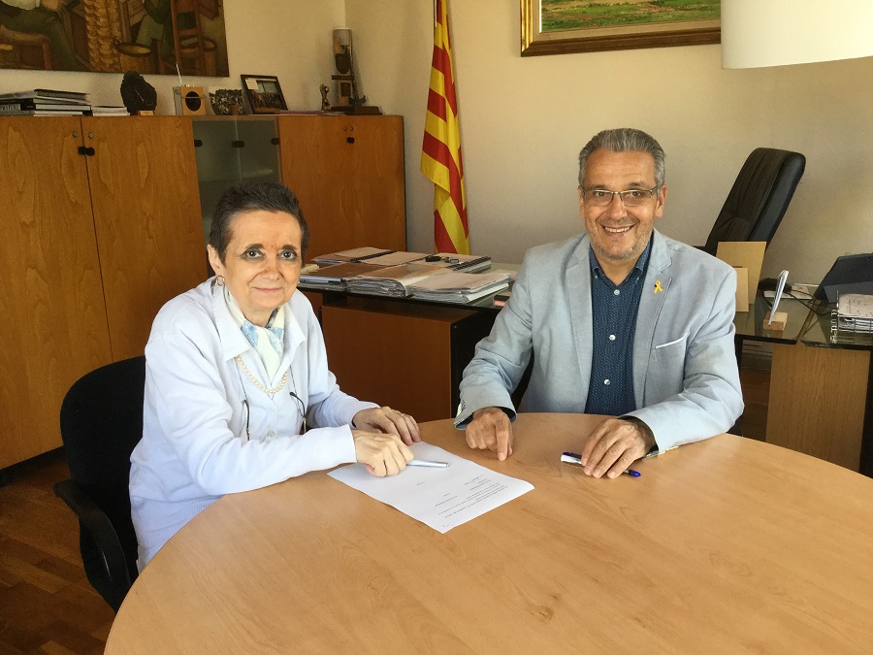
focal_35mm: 31
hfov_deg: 58.4
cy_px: 328
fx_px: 782
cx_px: 436
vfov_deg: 45.4
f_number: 2.4
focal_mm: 3.3
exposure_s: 1/33
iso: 25
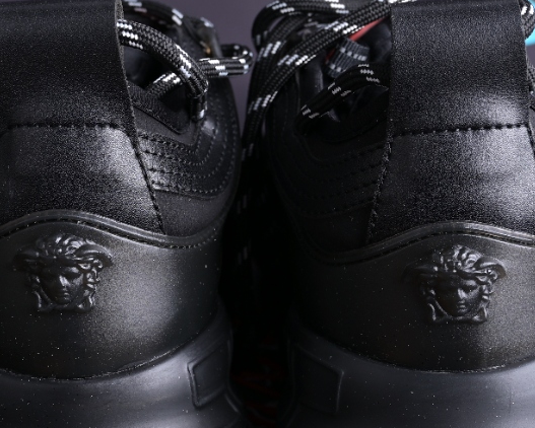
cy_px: 291
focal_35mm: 75
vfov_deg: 20.3
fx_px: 1190
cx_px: 253
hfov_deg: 25.3
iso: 100
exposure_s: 1/250
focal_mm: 32.5
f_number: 7.1
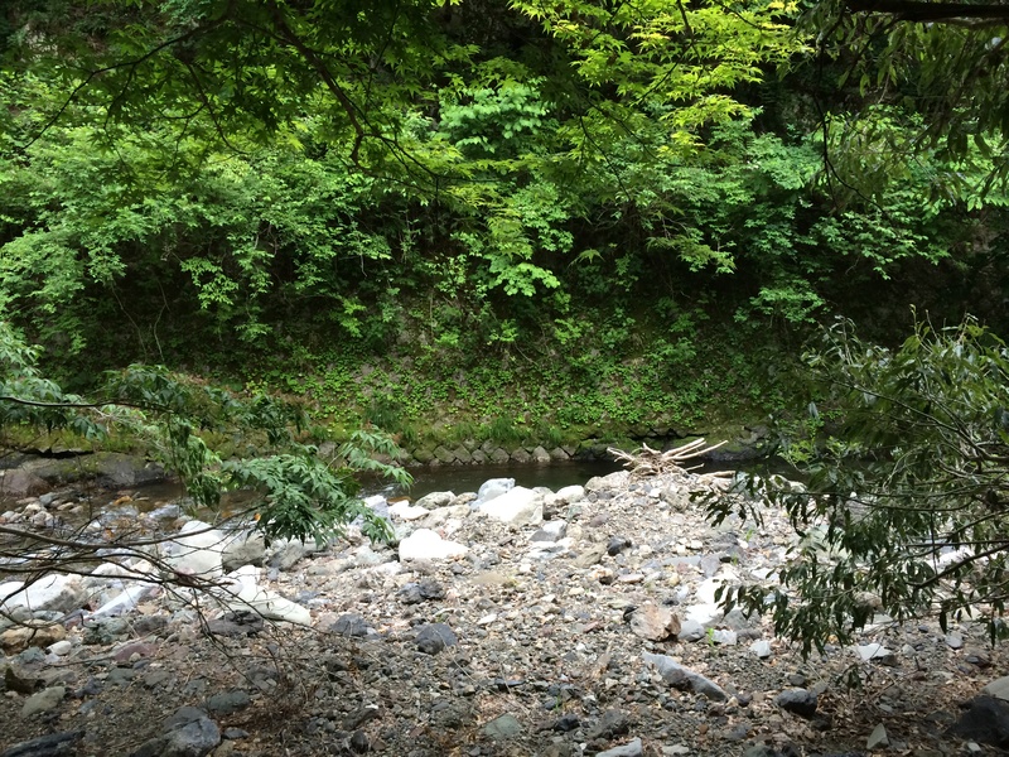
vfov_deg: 46.8
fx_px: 874
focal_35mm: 30
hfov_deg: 60.0
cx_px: 504
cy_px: 378
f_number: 2.2
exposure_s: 1/30
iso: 50
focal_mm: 4.12
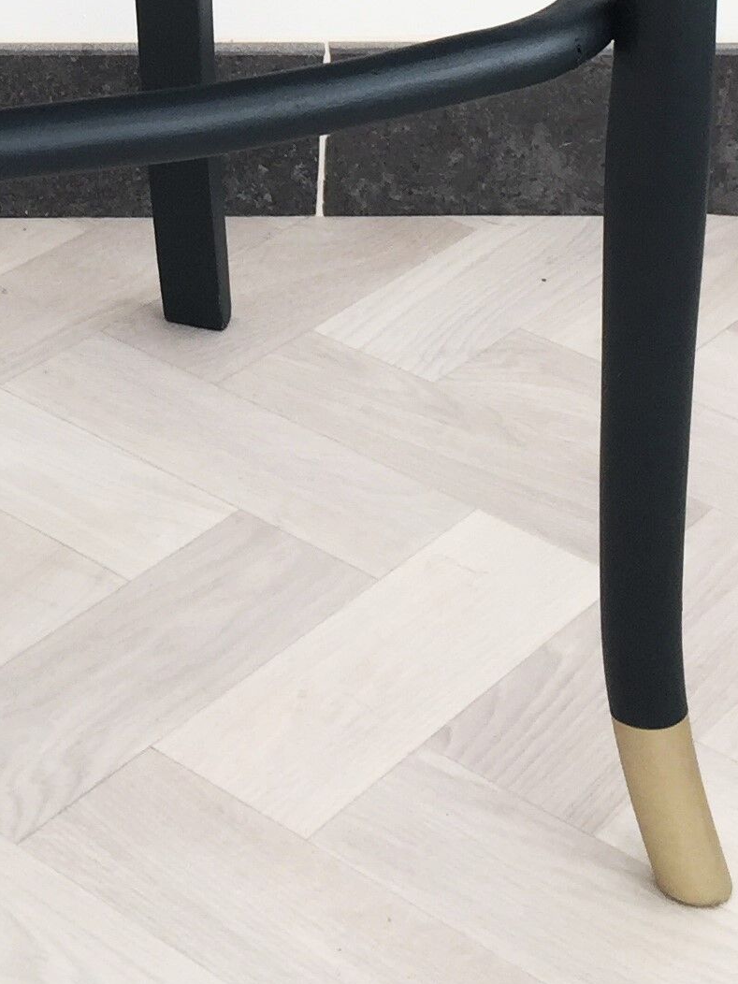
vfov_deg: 20.3
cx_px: 50
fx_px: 2558
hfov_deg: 16.2
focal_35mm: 90
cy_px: -217
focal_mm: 4.15
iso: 40
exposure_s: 1/100
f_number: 2.2
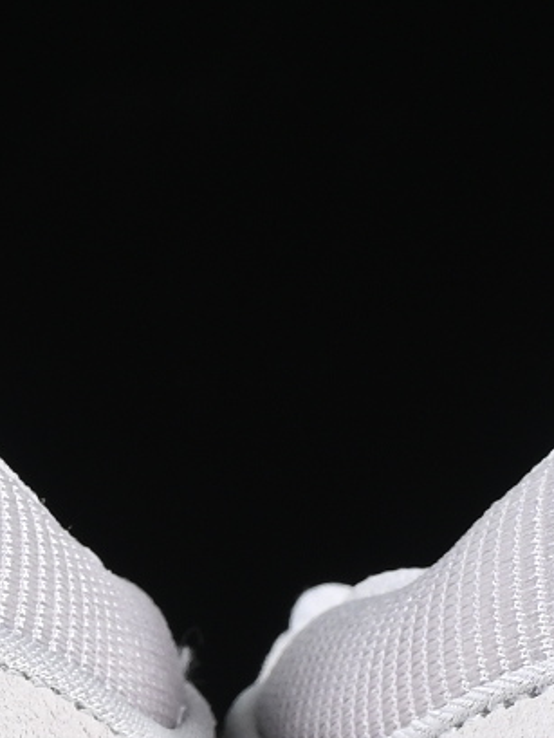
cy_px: 875
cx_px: 310
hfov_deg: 3.0
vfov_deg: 4.0
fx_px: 10472
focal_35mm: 491
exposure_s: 1/80
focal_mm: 50
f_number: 7.1
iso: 160
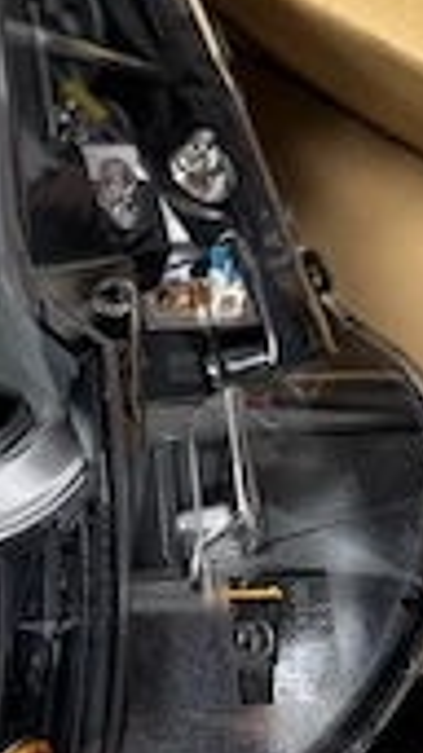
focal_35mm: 61
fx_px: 1218
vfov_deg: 33.4
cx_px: 9
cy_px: 599
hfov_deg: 19.2
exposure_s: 1/50
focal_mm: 6.76
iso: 250
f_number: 1.78
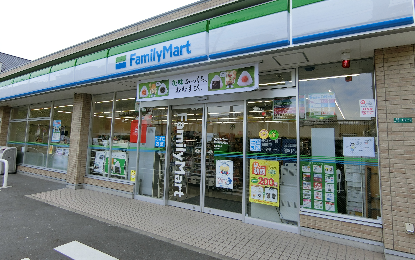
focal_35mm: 21
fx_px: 238
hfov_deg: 82.3
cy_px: 112
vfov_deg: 57.1
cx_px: 204
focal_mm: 4.06
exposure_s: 1/640
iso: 80
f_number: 2.7
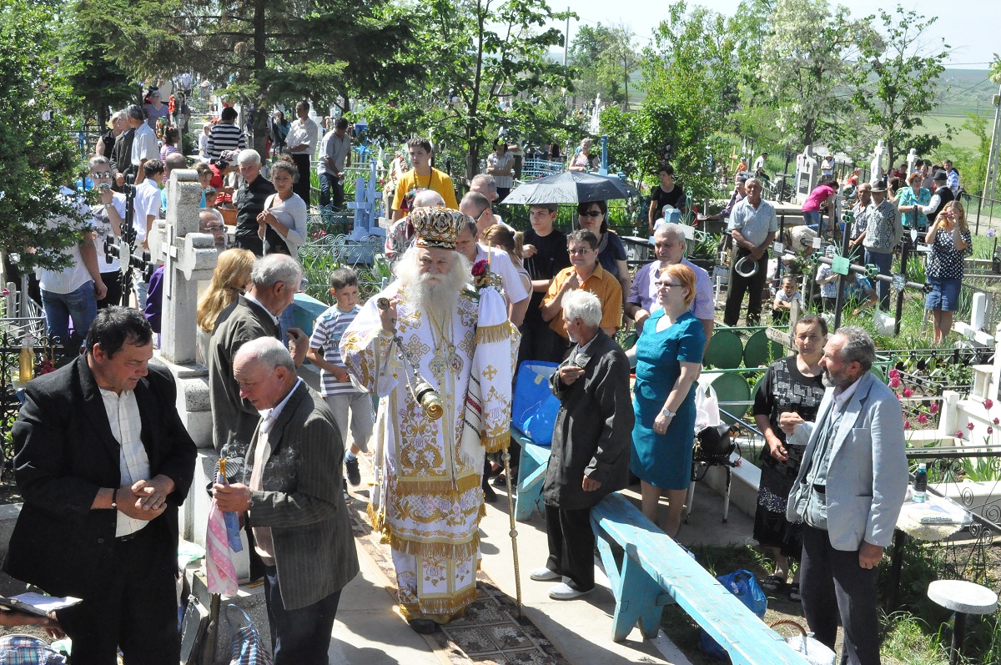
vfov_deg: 28.0
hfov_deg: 41.2
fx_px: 1333
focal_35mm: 48
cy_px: 332
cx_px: 500
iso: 3200
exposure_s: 1/500
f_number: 16
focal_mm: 32
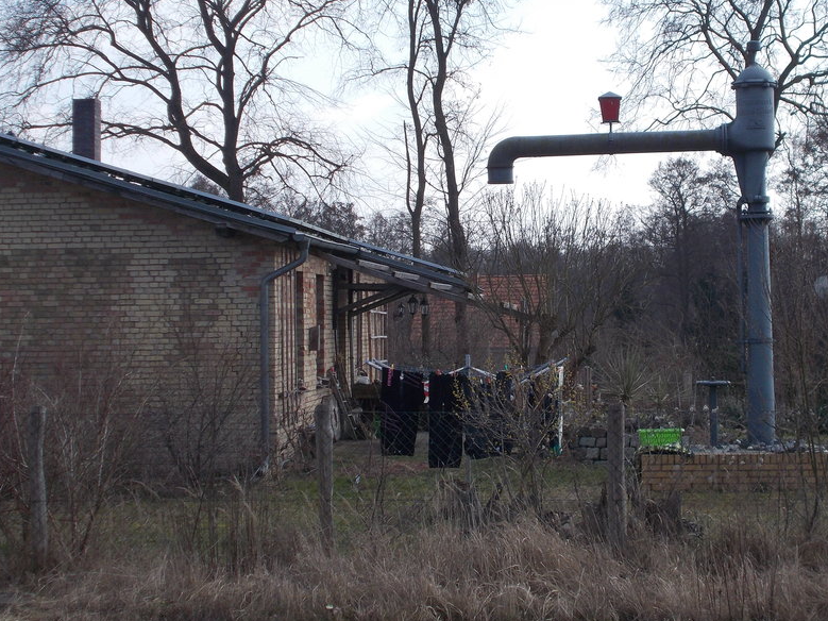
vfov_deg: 19.1
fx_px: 1842
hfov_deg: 25.2
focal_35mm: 77
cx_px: 533
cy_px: 297
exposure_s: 1/500
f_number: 4.5
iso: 80
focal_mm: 9
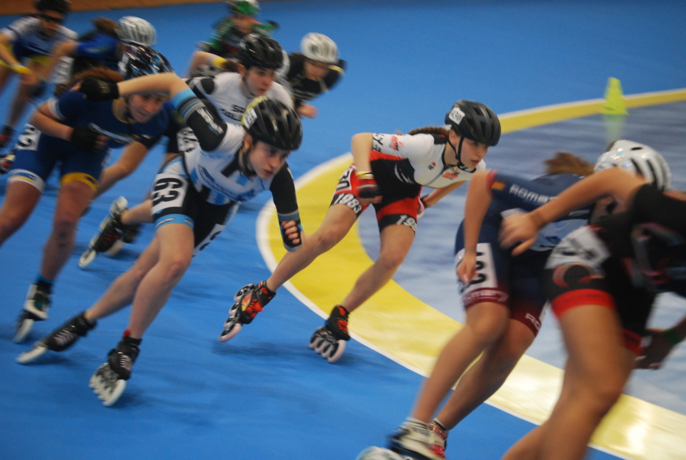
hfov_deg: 18.2
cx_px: 343
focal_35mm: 112
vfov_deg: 12.2
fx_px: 2146
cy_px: 230
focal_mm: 75
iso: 800
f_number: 4.5
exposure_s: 1/125
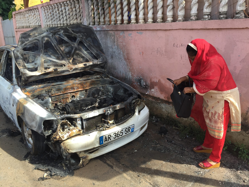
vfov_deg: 48.2
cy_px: 94
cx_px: 124
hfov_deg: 61.7
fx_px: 209
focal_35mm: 29
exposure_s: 1/534
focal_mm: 4.15
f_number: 2.2
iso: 32
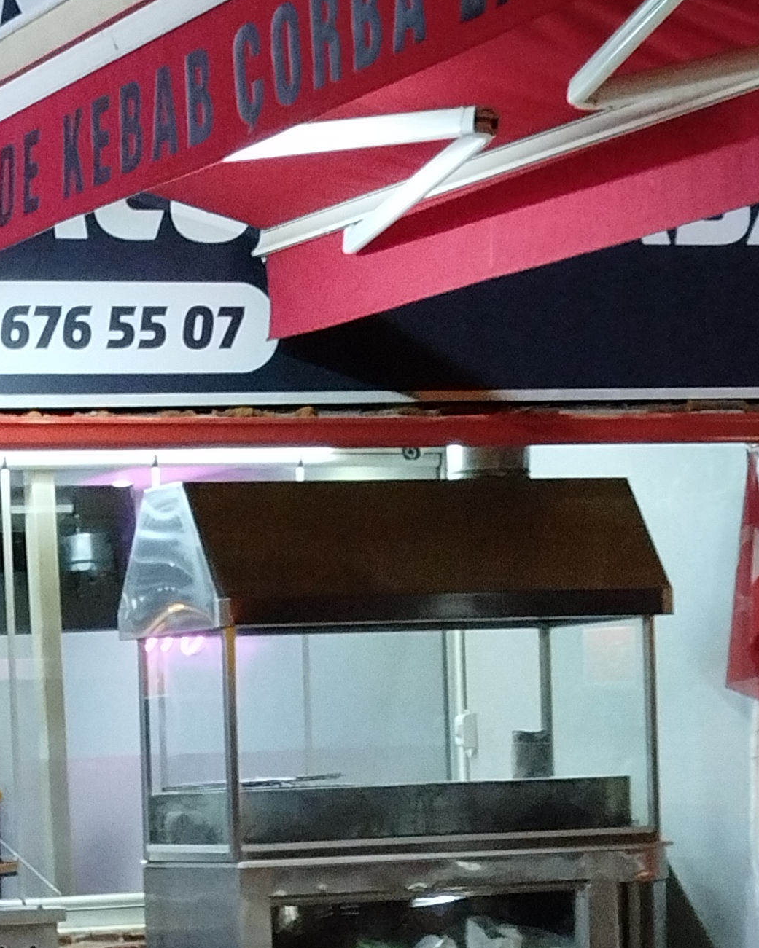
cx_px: -230
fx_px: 3032
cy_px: 888
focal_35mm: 108
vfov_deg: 17.5
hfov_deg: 13.7
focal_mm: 5.31
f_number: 1.7
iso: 640
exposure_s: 1/33
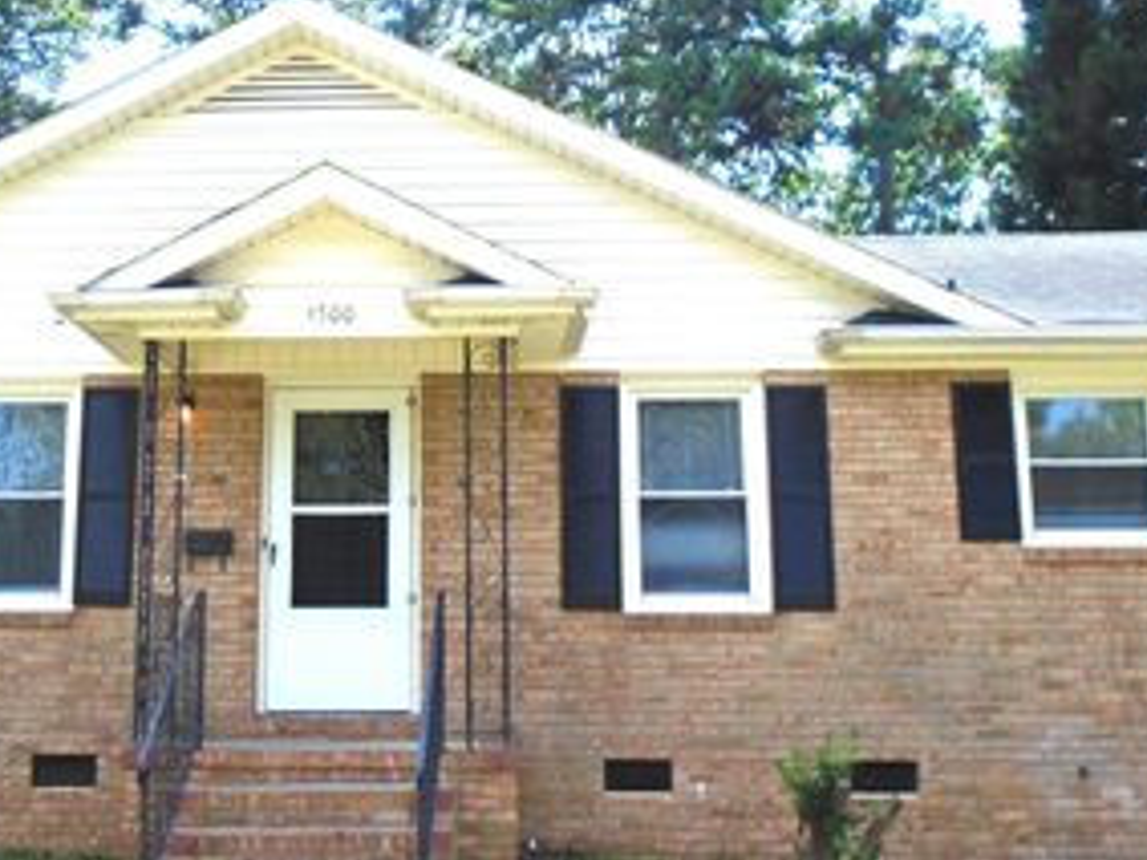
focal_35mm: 46
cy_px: 391
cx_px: 401
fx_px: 1524
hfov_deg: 40.8
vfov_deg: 31.5
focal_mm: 4.6
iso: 100
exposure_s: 1/640
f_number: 3.2
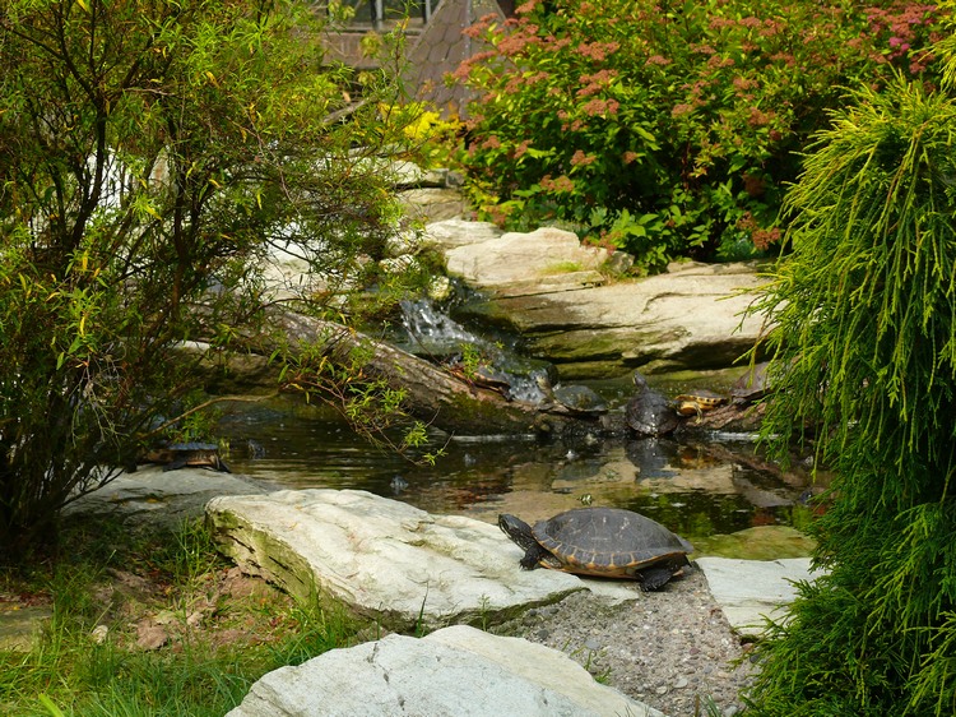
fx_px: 2098
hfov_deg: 25.7
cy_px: 358
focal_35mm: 76
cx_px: 478
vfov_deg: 19.4
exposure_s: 1/200
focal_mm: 16
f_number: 4
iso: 100
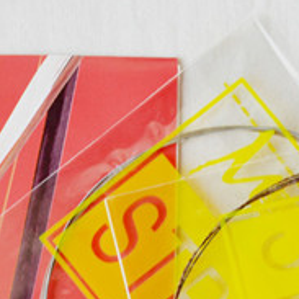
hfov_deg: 15.6
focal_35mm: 112
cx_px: 141
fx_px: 1095
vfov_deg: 15.3
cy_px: 304
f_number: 5
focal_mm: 26
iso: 400
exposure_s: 1/100
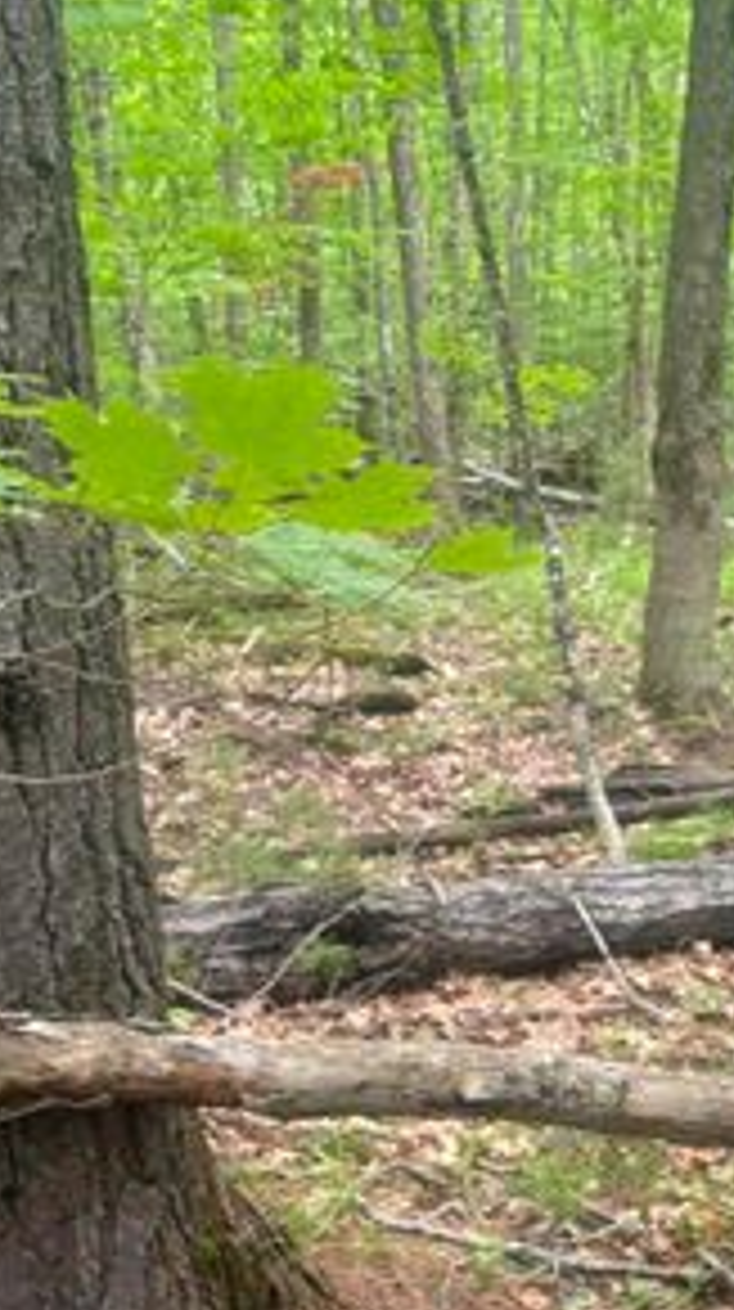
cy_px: 560
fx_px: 2256
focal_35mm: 65
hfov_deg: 18.4
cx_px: 477
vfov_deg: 32.3
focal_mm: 5.96
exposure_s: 1/63
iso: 125
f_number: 1.6
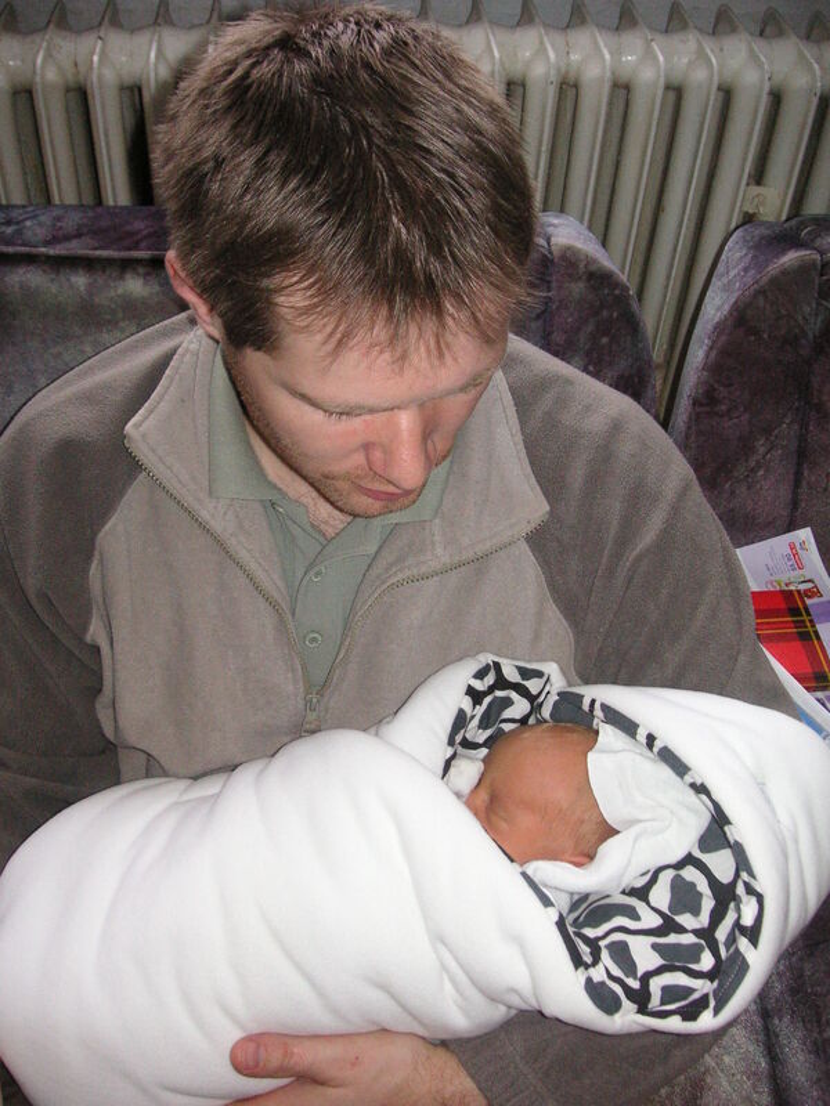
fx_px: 1183
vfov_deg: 50.1
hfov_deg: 38.7
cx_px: 415
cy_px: 553
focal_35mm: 37
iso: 160
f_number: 2.8
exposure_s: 1/45
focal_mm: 6.1
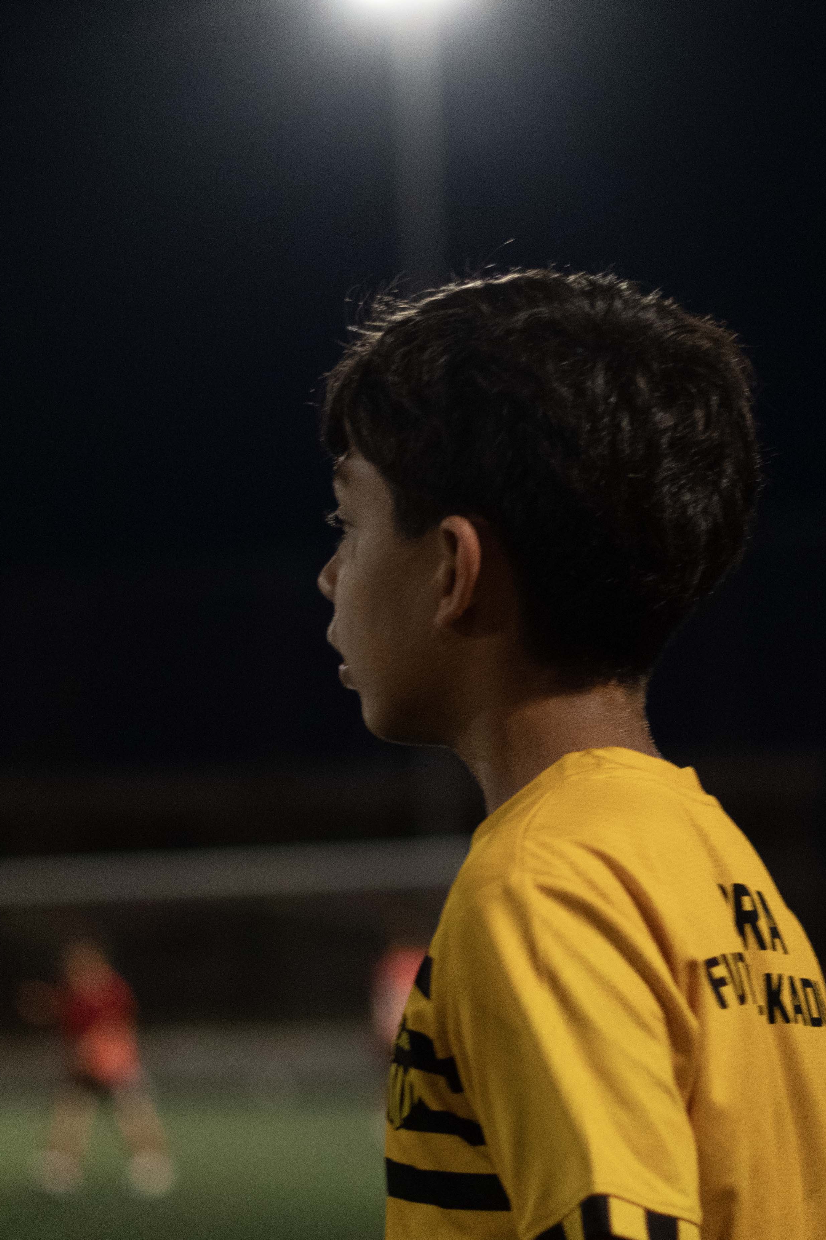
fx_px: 4301
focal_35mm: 125
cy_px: 658
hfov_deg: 10.9
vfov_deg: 16.4
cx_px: 604
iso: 2500
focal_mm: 50
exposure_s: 1/160
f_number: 1.8
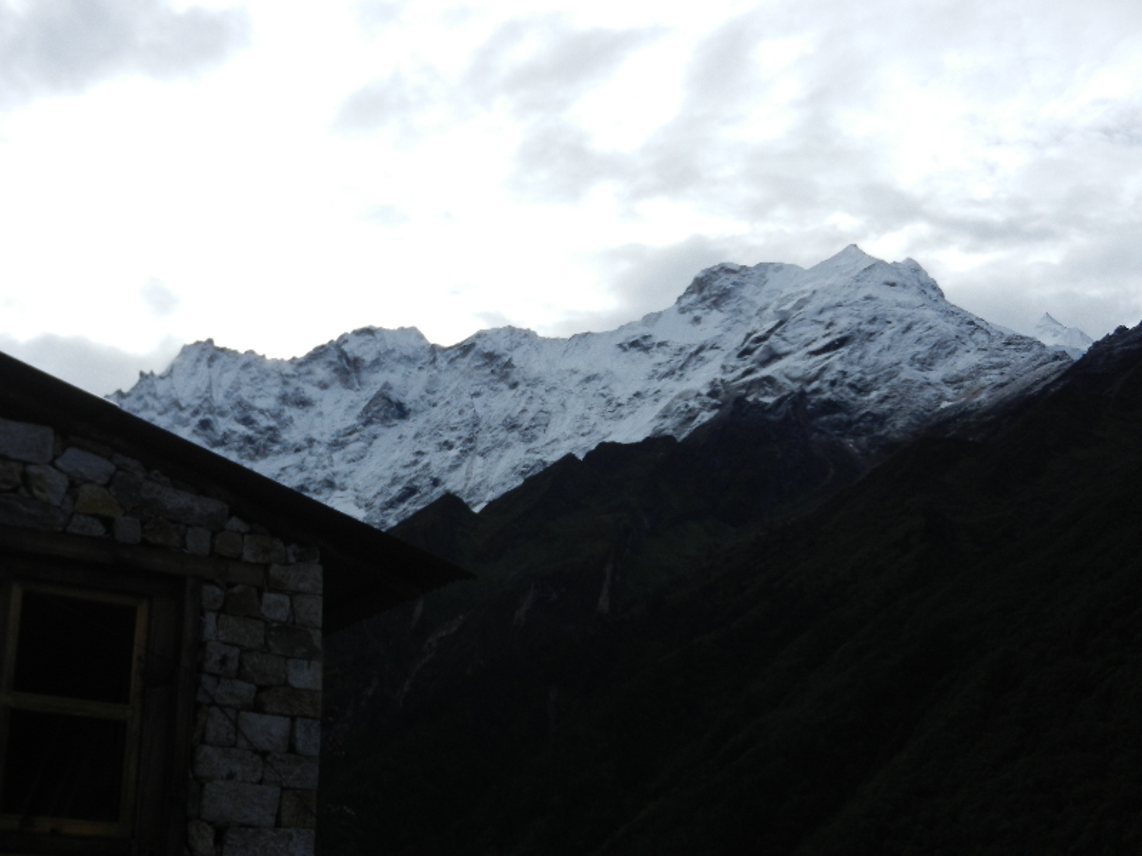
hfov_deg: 36.2
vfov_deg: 27.5
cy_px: 428
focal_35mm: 53
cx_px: 571
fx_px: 1748
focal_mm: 9.4
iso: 160
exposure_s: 1/1000
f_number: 4.4
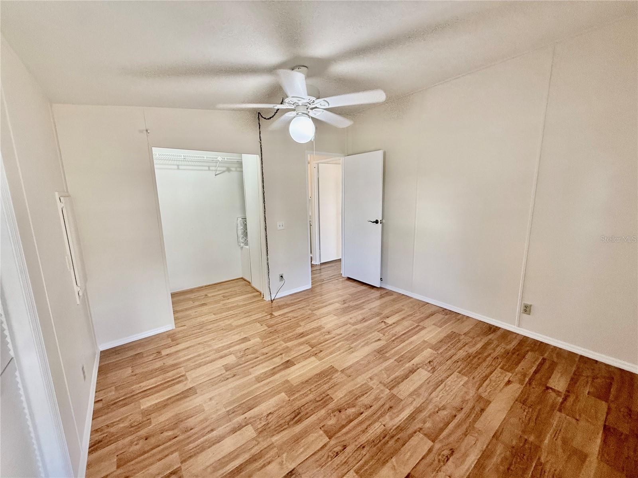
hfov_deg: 102.1
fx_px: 258
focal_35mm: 14
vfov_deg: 85.7
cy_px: 239
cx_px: 319
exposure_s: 1/120
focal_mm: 2.22
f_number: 2.2
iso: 250
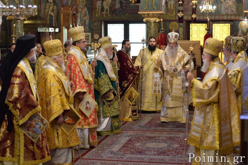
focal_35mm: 75
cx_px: 124
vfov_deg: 18.2
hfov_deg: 27.0
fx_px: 517
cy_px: 82
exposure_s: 1/60
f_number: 3.2
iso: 800
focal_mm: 50
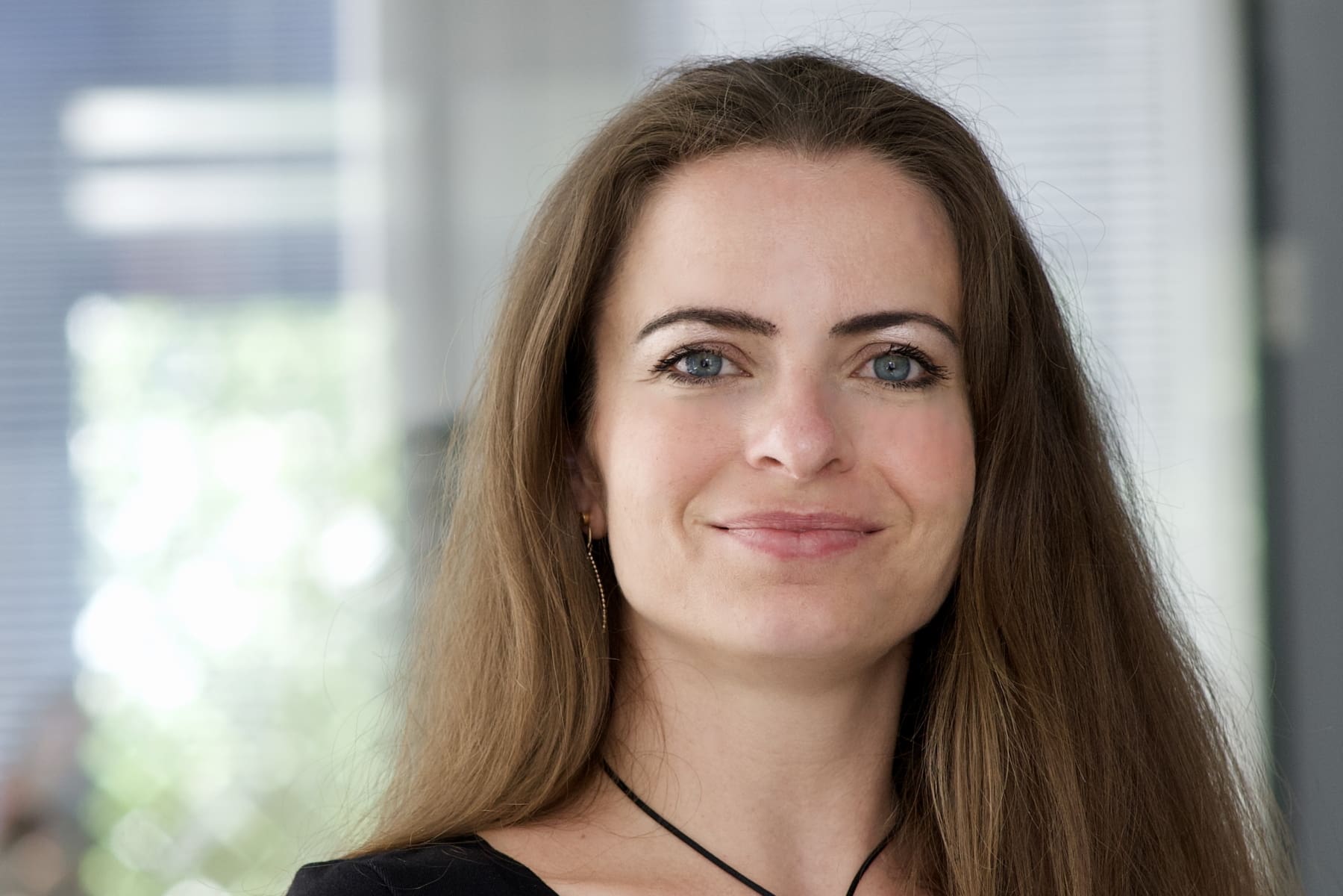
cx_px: 672
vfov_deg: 16.1
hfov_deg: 23.9
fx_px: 3171
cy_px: 448
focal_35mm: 85
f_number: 4
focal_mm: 85
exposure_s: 1/160
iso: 500
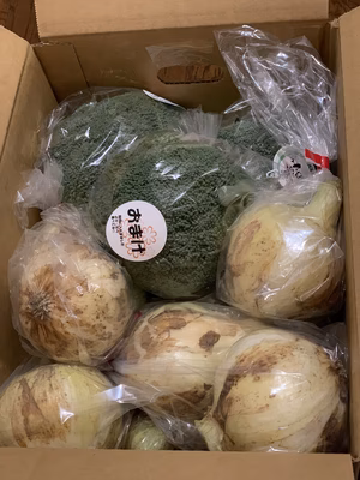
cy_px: 240
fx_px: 721
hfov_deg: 28.0
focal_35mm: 52
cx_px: 180
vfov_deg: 36.8
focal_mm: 6
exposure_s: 1/40
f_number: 2.4
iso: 500
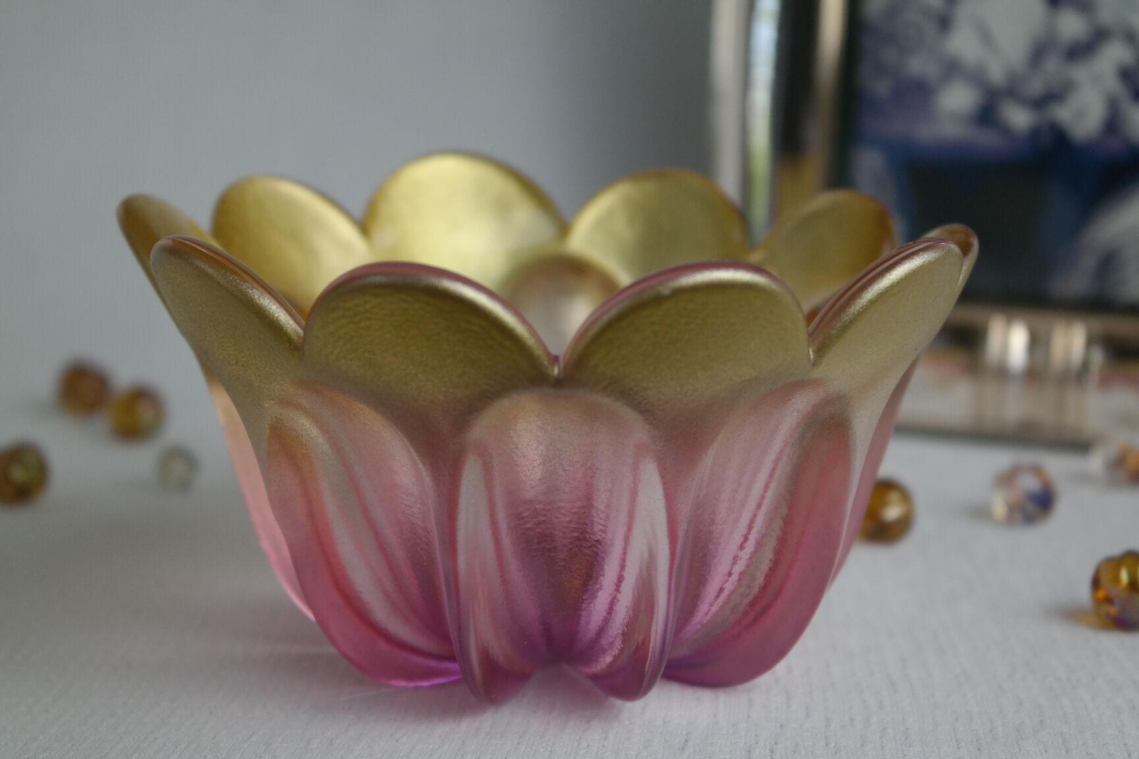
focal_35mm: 77
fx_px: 2436
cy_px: 380
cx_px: 570
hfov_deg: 26.3
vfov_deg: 17.7
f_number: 5.6
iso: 200
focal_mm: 50
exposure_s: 1/80
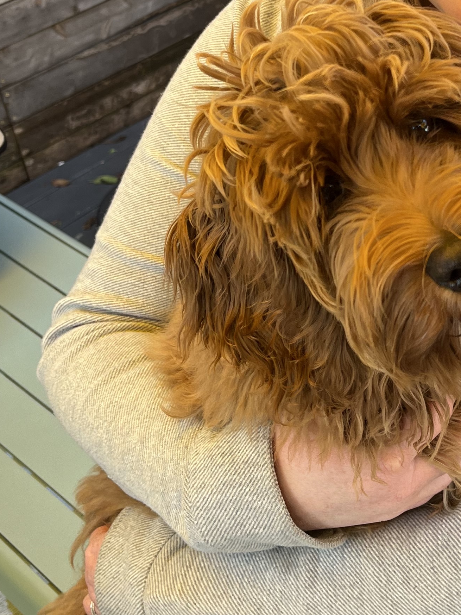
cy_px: 177
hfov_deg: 23.9
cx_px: 399
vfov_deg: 31.8
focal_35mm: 60
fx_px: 1066
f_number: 1.6
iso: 32
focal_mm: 5.1
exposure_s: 1/143
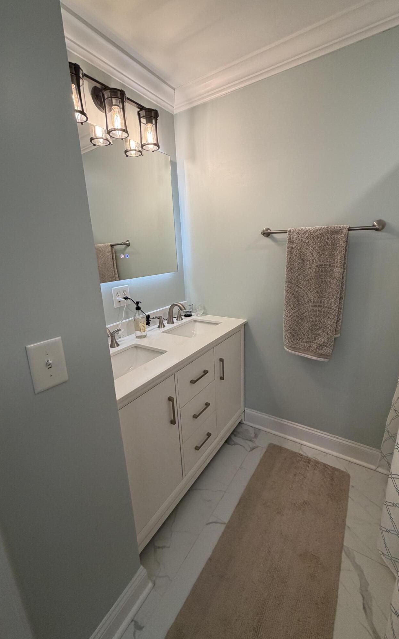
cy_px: 317
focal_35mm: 15
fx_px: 261
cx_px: 204
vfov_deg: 101.5
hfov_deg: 74.8
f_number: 2.2
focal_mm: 2.22
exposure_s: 1/120
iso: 200
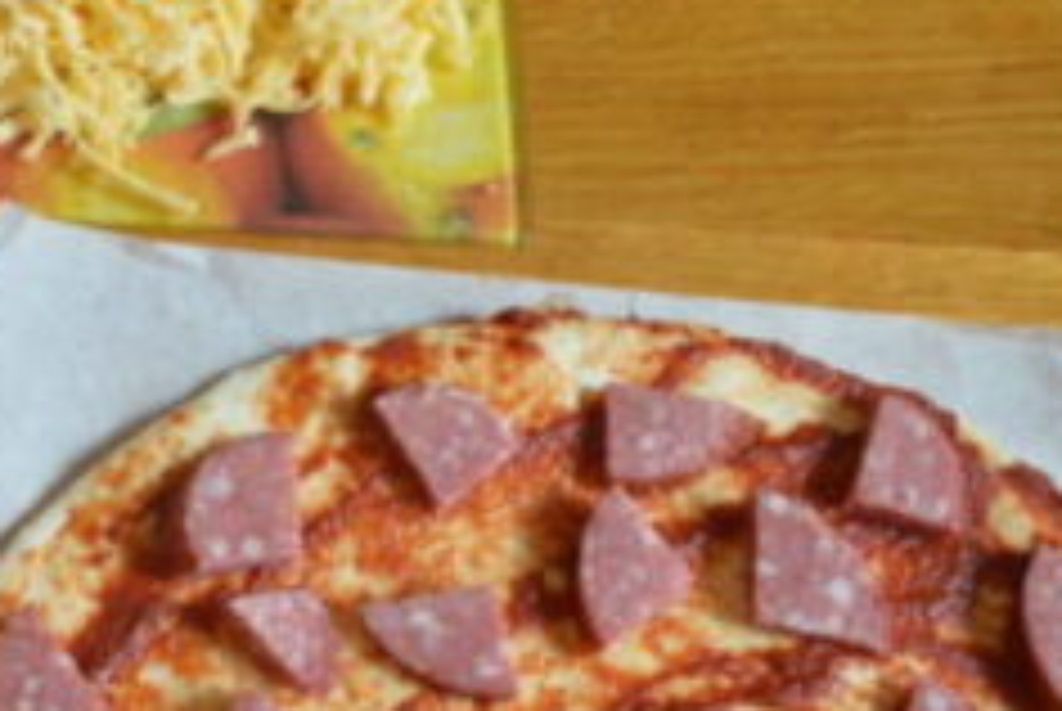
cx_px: -256
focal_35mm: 80
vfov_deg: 16.8
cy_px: 659
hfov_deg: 23.0
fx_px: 2363
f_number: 3.5
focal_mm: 18
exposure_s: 1/30
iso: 160
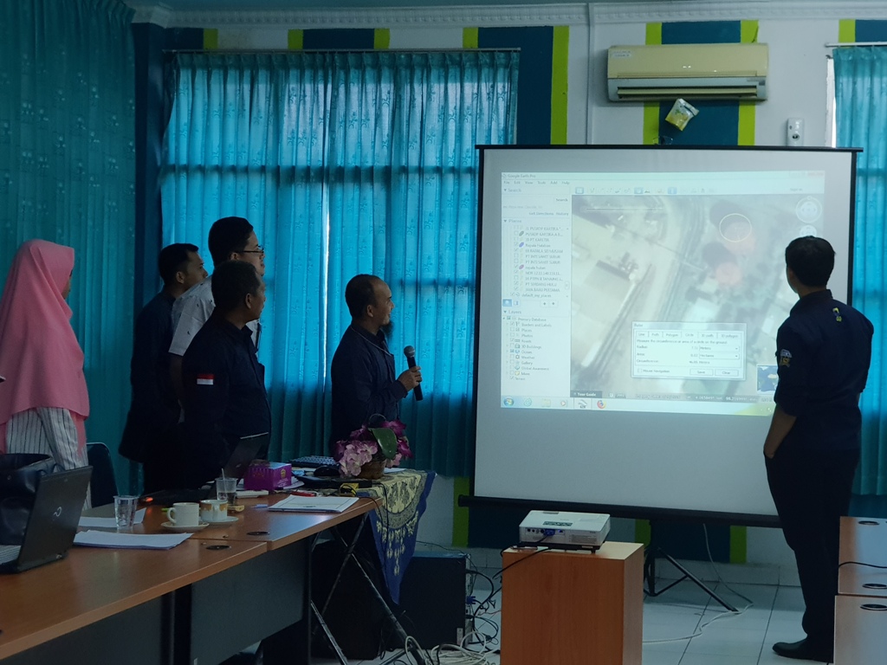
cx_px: 444
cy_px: 332
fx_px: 1332
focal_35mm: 52
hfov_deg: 36.8
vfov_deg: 28.0
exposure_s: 1/25
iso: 200
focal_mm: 6
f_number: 2.4
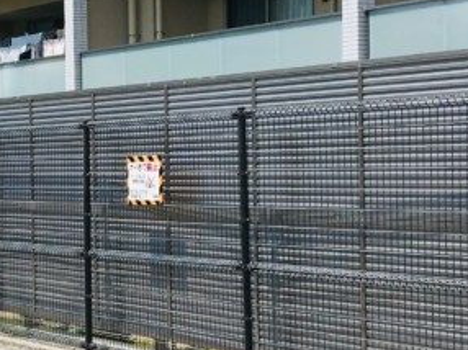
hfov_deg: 18.5
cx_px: 11
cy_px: 201
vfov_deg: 14.2
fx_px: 1405
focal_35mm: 104
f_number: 2.2
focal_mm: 4.15
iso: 25
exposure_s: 1/1637
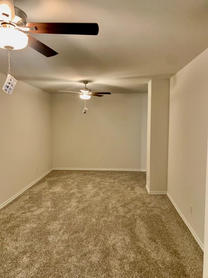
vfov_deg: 67.3
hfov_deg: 53.1
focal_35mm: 26
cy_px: 139
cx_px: 104
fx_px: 208
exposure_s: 1/60
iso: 250
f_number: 1.8
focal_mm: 4.25
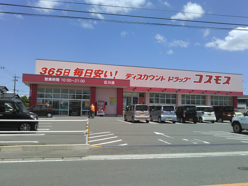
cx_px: 124
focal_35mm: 31
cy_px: 92
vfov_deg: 45.4
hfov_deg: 58.4
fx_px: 222
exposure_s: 1/1567
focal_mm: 4
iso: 100
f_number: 2.4
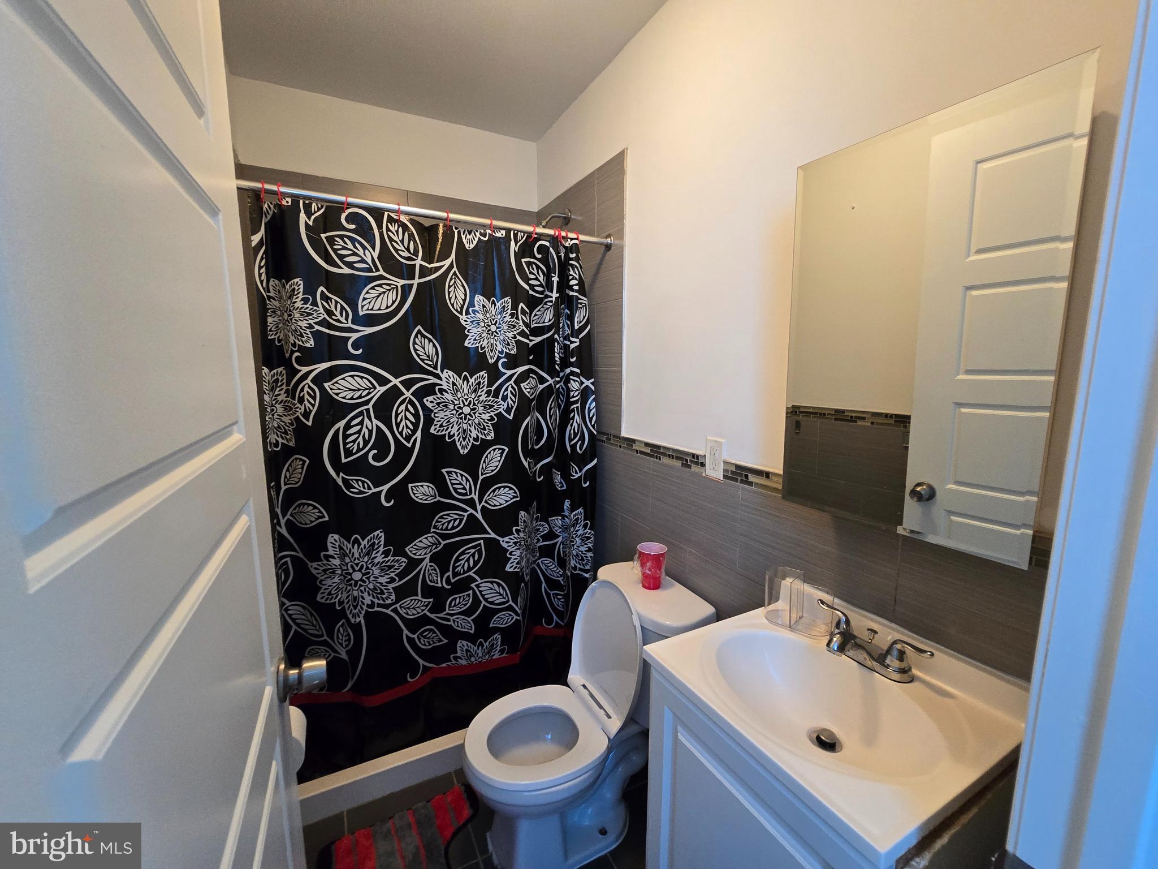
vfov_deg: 89.9
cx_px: 579
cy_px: 434
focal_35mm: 13
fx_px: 435
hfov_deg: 106.2
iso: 500
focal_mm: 2.2
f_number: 2.2
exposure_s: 1/60
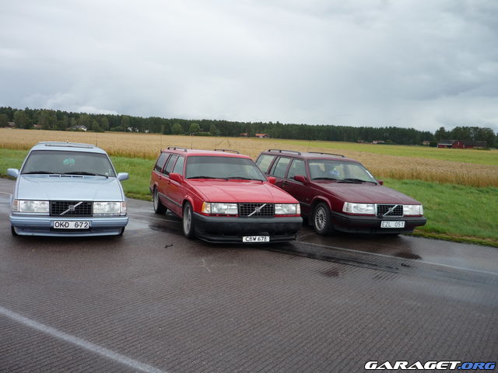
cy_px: 186
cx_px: 249
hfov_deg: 55.4
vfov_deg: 42.9
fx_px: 475
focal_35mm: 33
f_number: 2.8
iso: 100
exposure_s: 1/640
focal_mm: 5.5
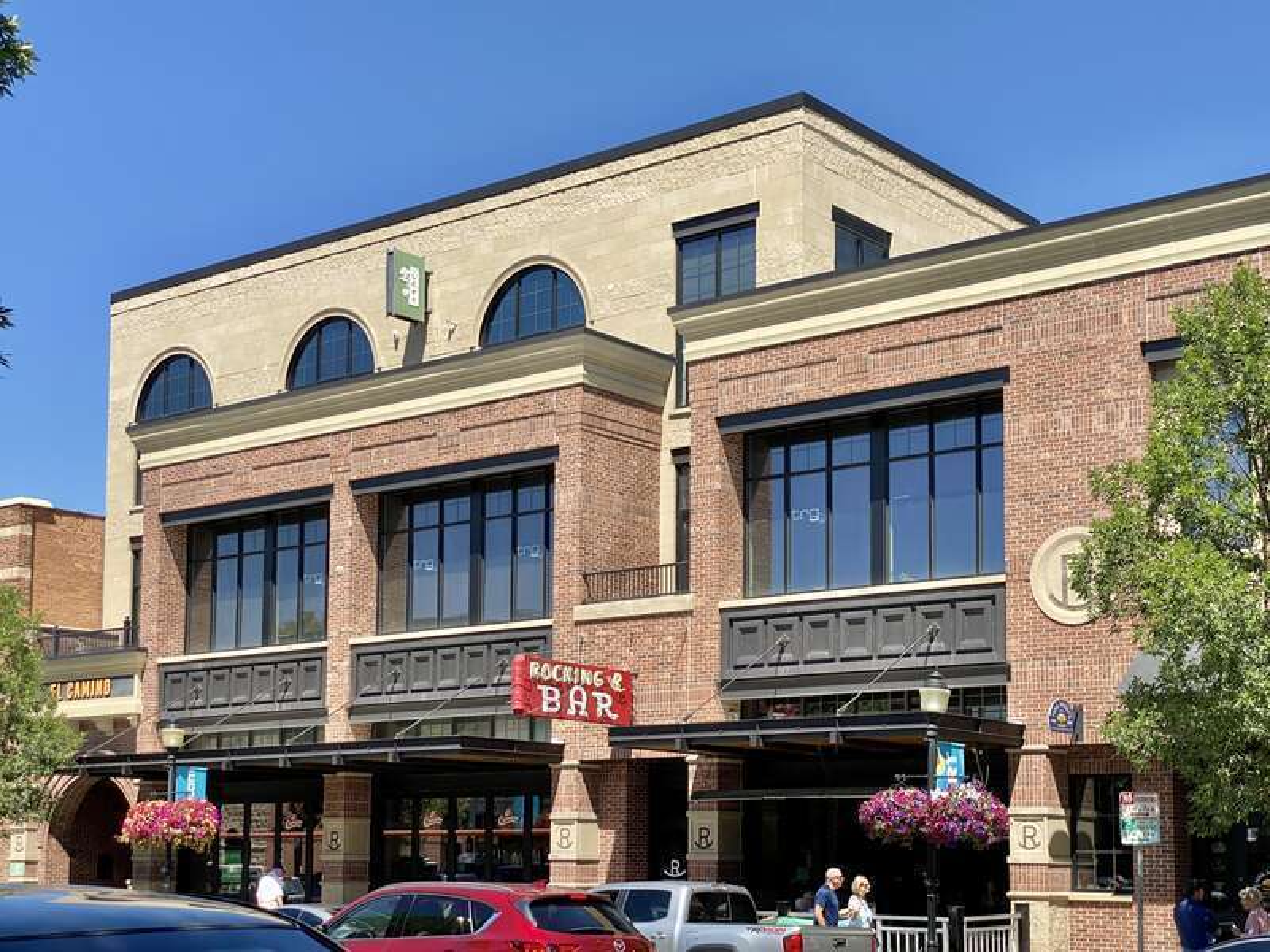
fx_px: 1908
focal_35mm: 52
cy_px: 476
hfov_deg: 36.8
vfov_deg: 28.0
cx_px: 635
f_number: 2
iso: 20
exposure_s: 1/813
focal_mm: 6
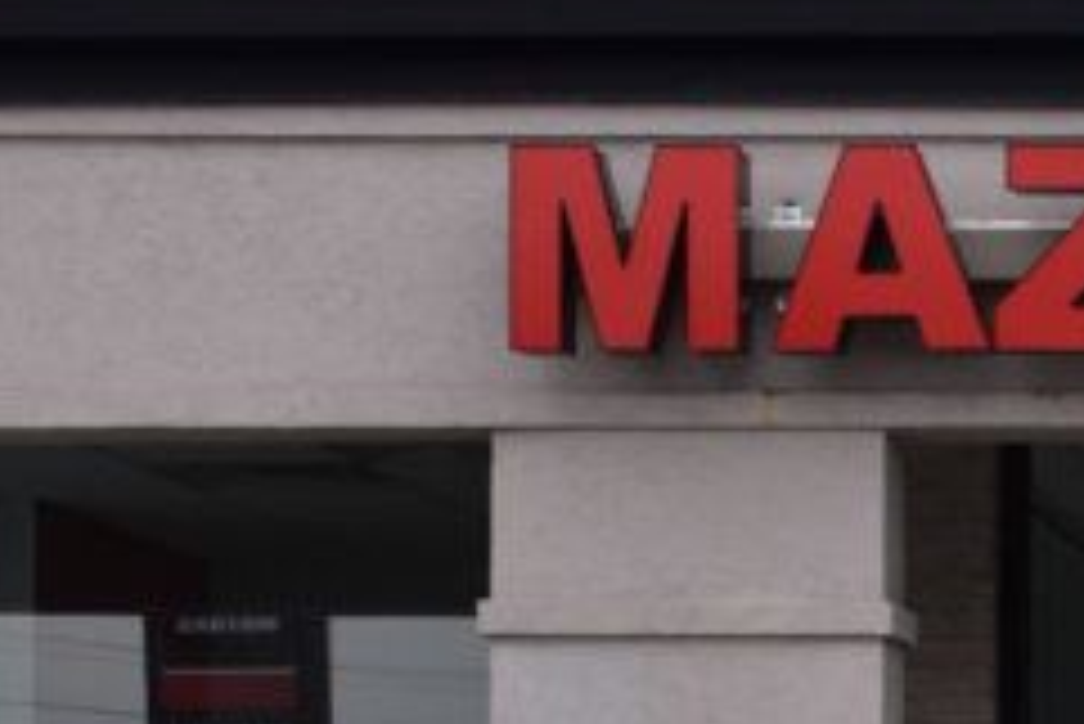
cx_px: 1858
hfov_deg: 10.2
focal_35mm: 191
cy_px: 1192
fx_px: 5754
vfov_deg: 7.1
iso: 400
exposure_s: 1/400
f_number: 11
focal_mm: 30
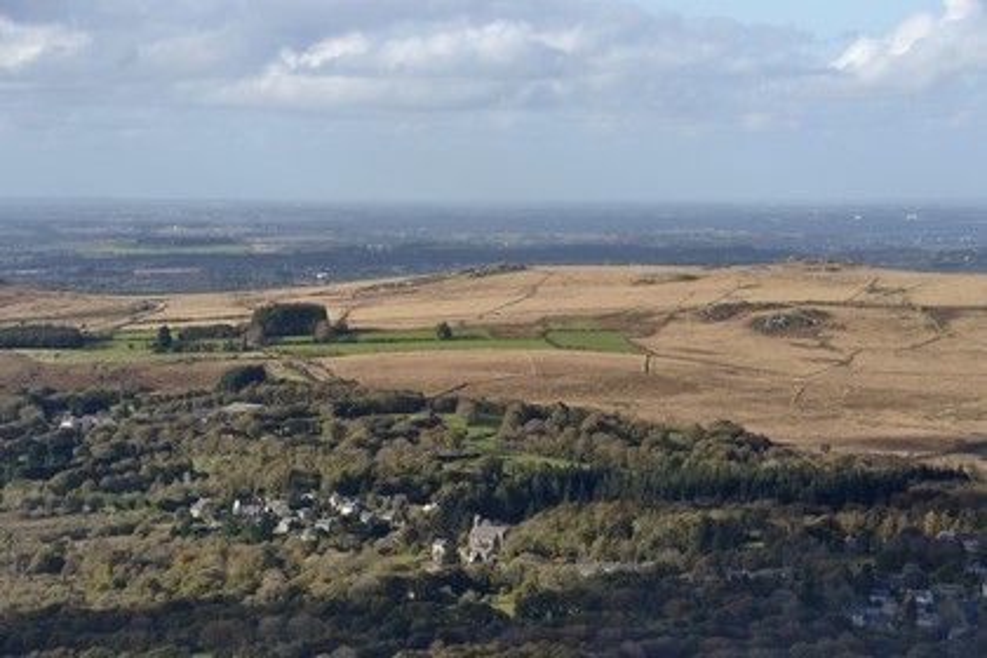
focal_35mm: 145
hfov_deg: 14.2
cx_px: 494
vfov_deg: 9.5
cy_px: 329
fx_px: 3975
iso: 800
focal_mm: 145
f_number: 13
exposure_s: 1/1000
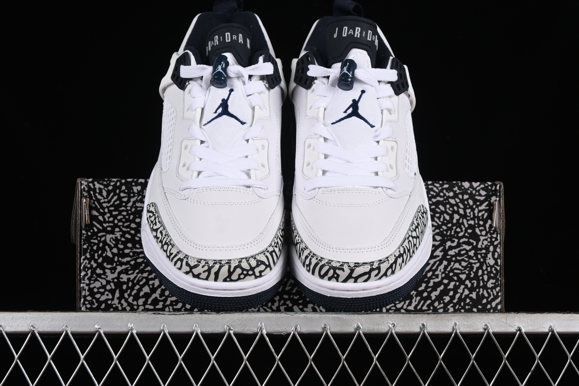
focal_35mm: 75
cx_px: 290
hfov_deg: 27.0
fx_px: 1206
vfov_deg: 18.2
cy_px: 193
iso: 160
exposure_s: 1/100
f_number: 8
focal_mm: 50
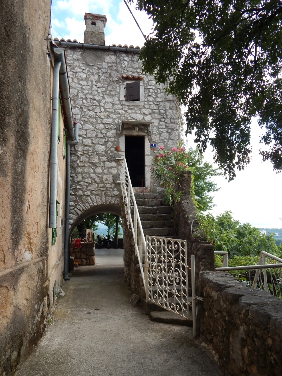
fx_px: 261
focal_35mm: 24
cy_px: 203
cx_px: 139
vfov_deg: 71.5
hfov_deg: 56.8
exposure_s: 1/800
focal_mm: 4
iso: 125
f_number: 3
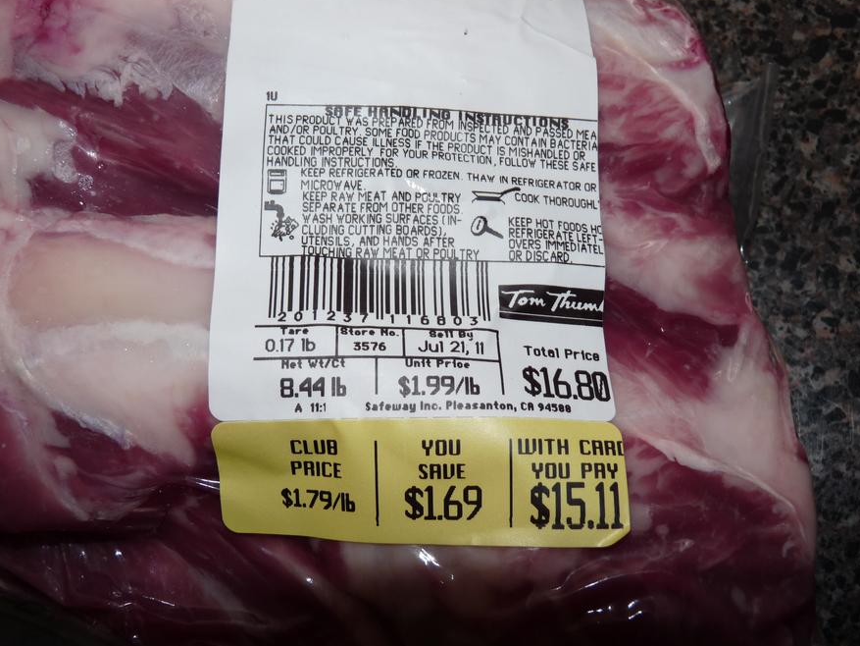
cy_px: 324
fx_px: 969
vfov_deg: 36.8
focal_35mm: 39
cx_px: 426
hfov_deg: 47.9
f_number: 4
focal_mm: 6.8
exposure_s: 1/30
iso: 100
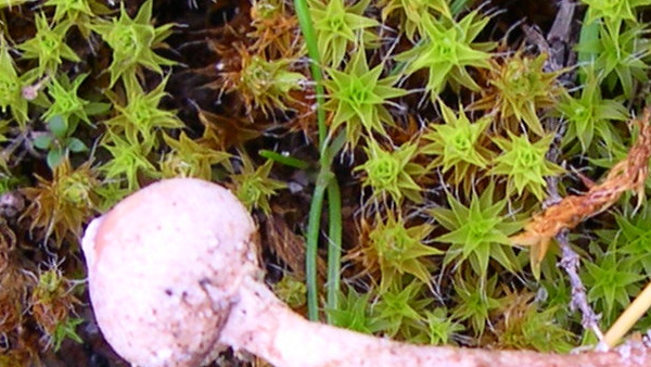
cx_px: 451
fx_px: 1381
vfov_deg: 14.9
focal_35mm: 80
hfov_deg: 26.3
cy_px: 365
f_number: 2.8
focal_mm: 8
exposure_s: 1/68
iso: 100
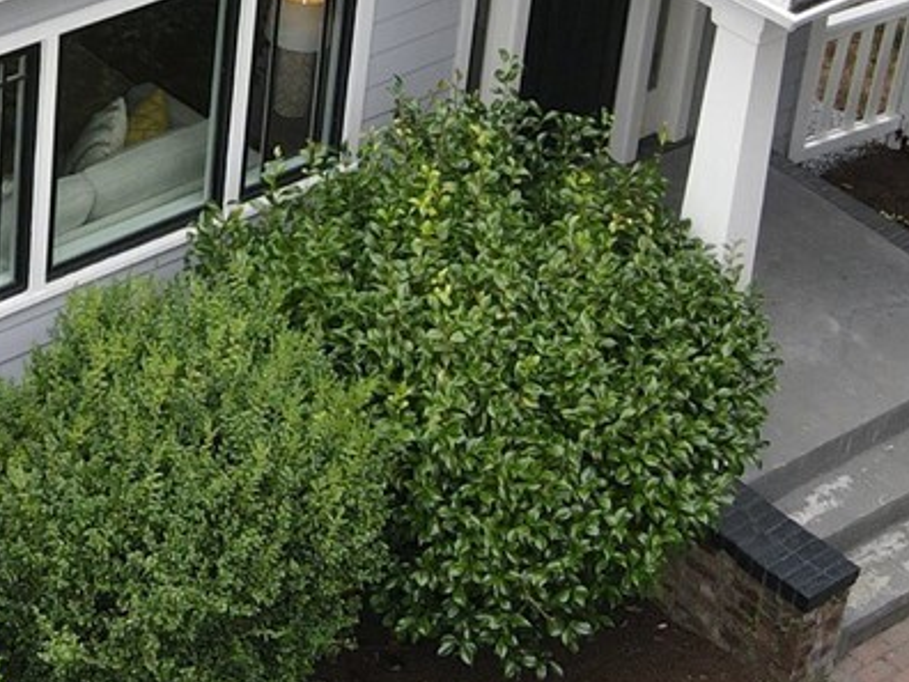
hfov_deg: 18.9
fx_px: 2547
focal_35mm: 97
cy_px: -172
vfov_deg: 14.7
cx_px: -246
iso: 100
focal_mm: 4.5
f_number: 2.8
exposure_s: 1/100
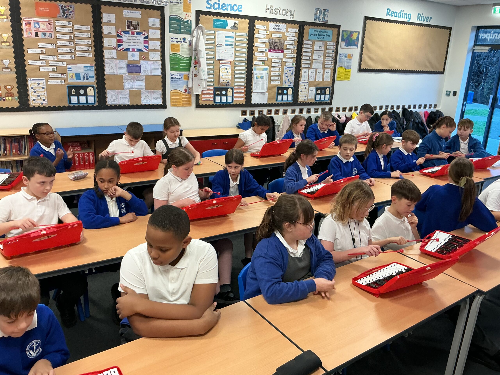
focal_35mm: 29
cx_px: 250
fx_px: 419
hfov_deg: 61.7
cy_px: 188
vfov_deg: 48.2
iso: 125
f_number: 1.8
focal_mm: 3
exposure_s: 1/60
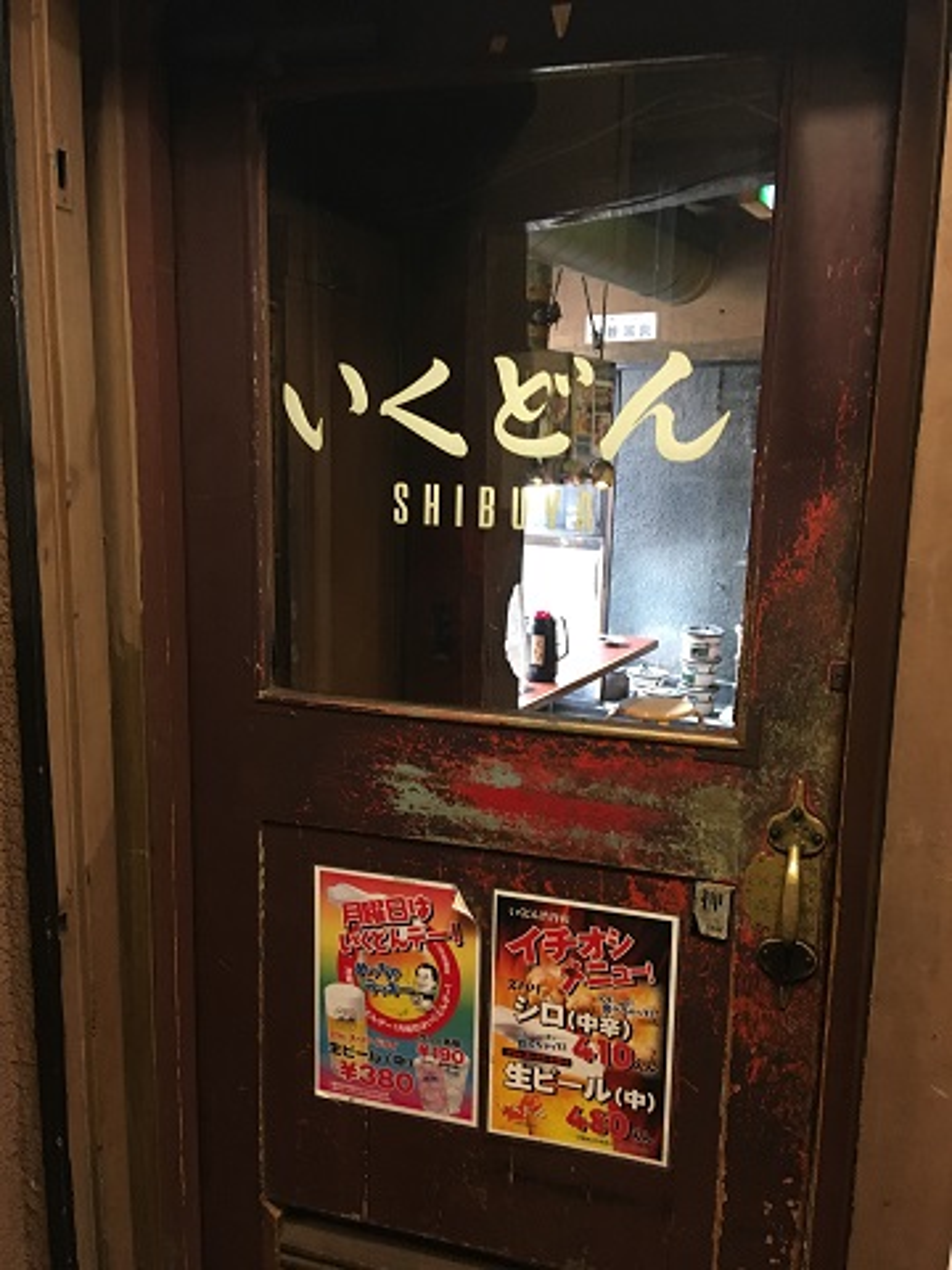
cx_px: 476
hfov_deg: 48.2
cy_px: 635
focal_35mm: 29
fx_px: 1063
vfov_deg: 61.7
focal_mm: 4.15
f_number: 2.2
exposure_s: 1/17
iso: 200
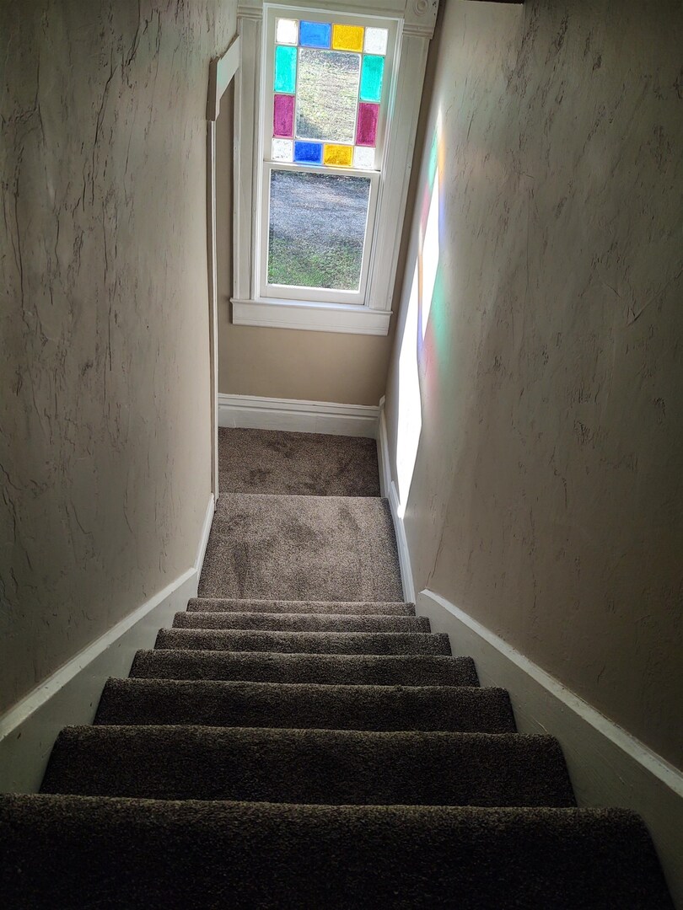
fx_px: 710
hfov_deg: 51.4
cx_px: 342
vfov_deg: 65.3
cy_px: 455
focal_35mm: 27
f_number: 1.7
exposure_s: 1/493
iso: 100
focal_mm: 4.75
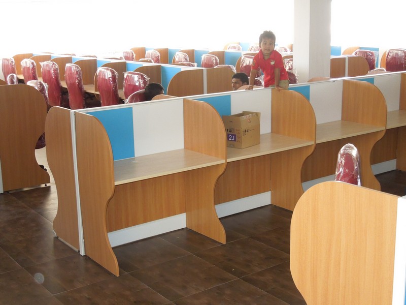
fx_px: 563
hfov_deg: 39.7
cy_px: 152
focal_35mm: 48
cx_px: 203
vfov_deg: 30.3
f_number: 4
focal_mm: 8.7
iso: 800
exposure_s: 1/30
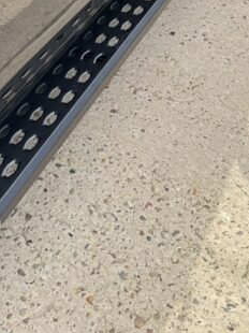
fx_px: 595
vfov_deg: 28.5
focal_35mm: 62
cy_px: -27
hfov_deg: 22.9
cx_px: 12
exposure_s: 1/812
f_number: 1.78
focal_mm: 6.76
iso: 80
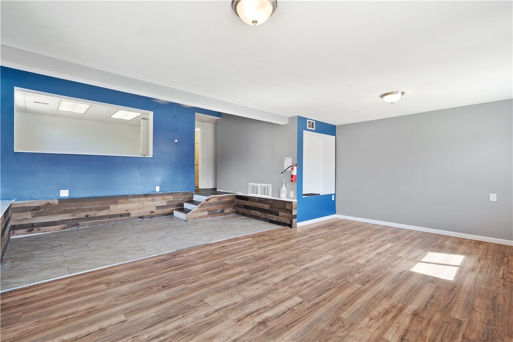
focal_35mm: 16
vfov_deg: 73.7
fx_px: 228
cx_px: 256
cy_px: 171
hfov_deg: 96.7
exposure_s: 1/30
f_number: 2.8
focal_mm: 16
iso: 160
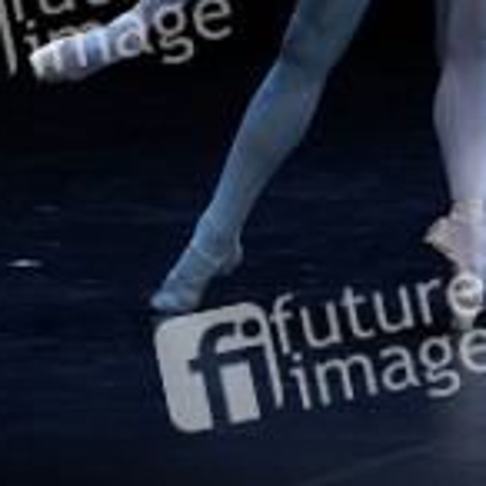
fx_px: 7386
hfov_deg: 3.8
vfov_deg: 3.8
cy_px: -146
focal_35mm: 465
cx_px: 423
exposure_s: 1/640
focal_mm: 200
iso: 6400
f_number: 6.3
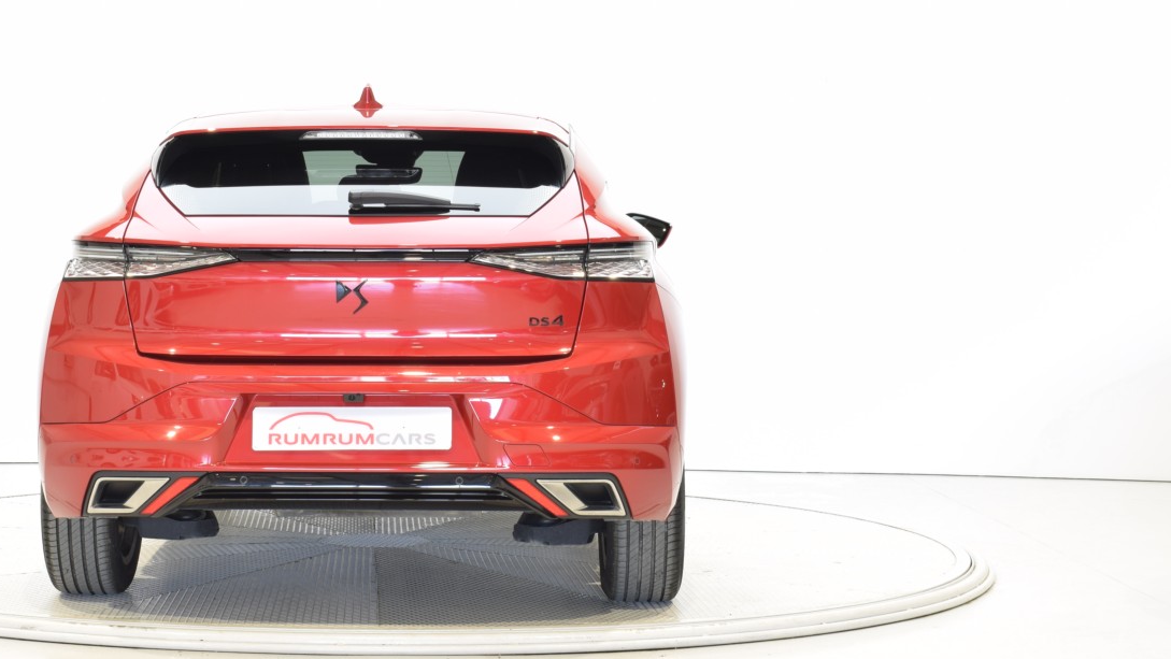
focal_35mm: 76
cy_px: 278
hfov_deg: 27.8
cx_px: 396
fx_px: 2352
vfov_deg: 15.9
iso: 100
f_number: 10
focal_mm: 35
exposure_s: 1/2.5
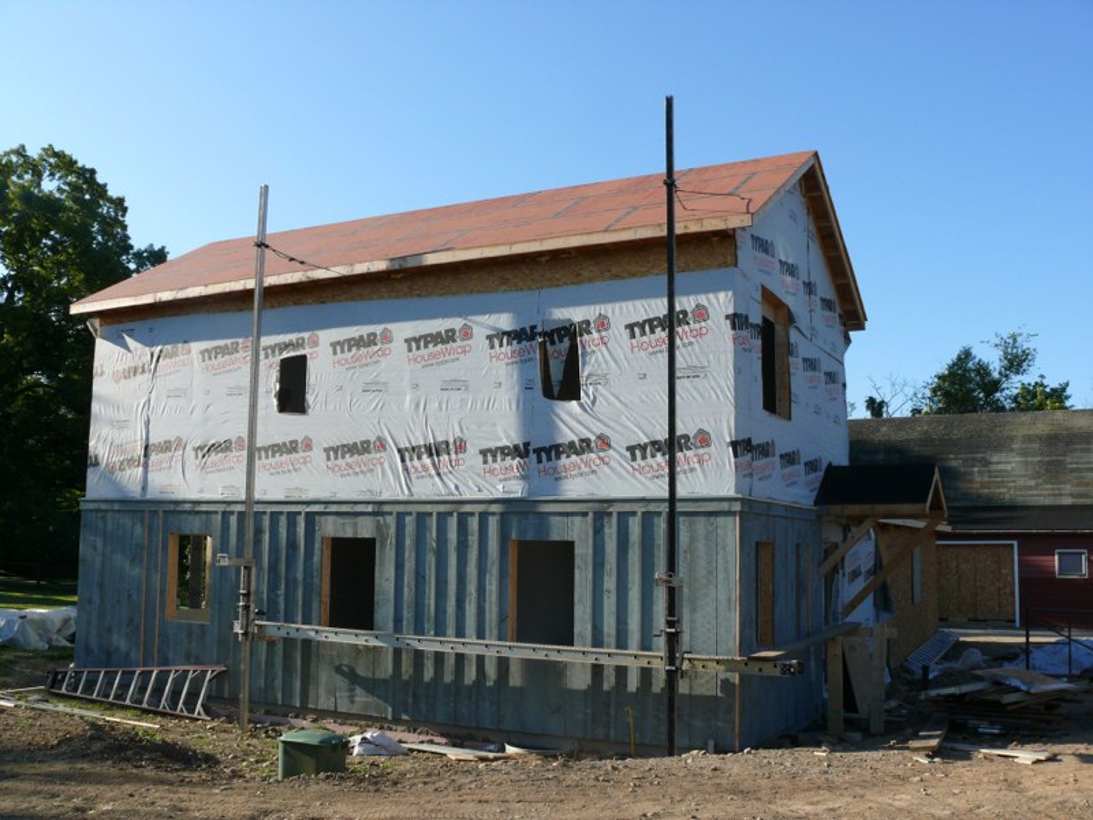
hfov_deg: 52.6
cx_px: 546
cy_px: 410
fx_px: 1105
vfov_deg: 40.7
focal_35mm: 35
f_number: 5.6
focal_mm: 7.4
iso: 100
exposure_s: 1/320
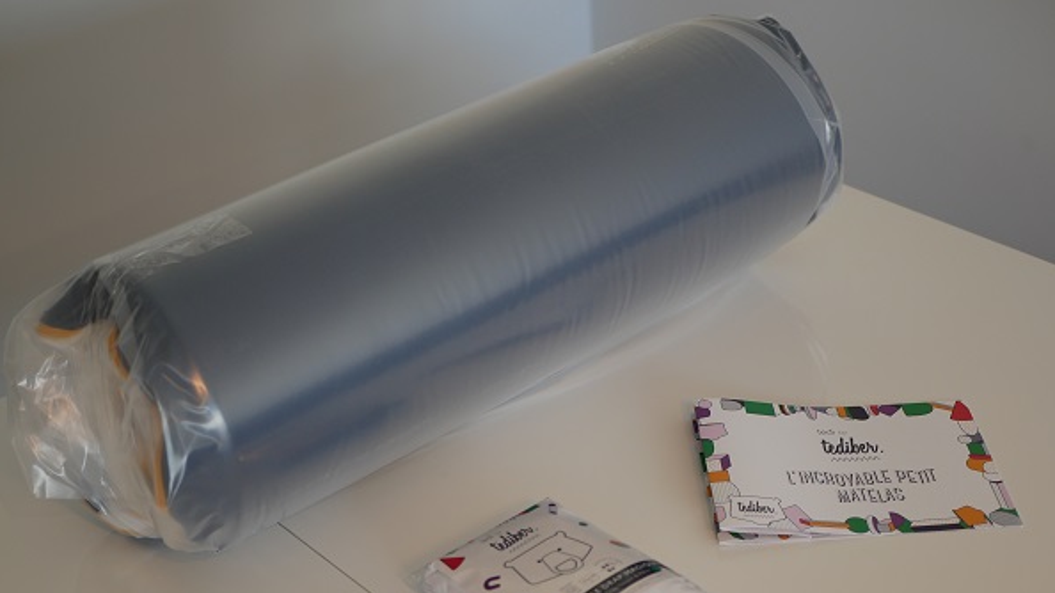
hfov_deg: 37.9
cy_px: 368
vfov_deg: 21.8
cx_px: 529
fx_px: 1538
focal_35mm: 55
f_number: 1.7
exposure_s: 1/60
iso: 200
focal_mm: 25
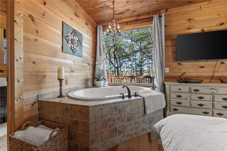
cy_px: 76
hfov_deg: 101.9
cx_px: 114
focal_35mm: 15
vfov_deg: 78.9
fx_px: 92
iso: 800
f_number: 7.1
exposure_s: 1/13
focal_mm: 14.6
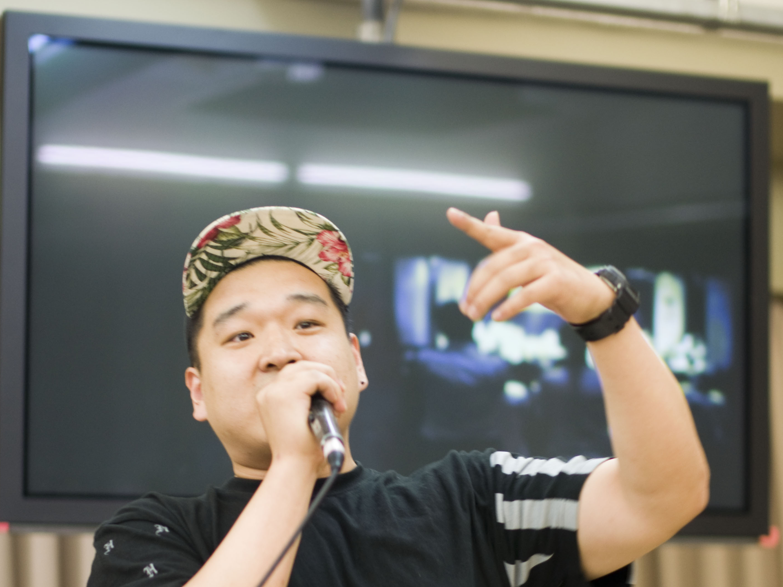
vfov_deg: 13.5
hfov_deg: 18.0
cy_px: 526
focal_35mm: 109
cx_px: 392
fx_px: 2465
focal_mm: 50
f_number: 1.4
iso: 400
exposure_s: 1/100
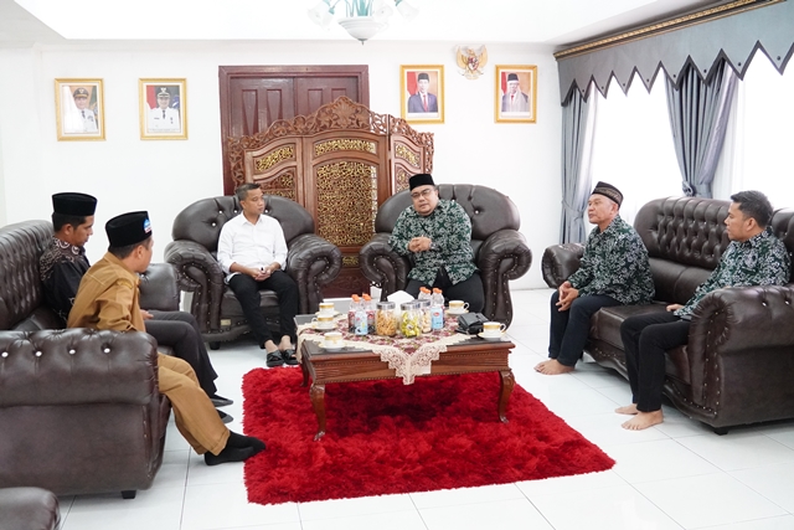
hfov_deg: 53.1
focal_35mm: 36
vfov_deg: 36.9
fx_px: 794
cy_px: 265
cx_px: 397
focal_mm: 24
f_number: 4
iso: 6400
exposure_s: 1/100
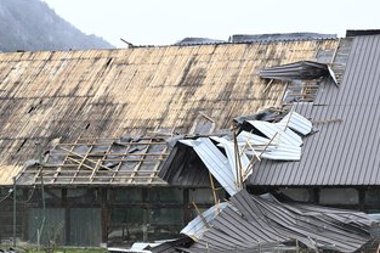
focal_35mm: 112
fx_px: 1181
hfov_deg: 18.3
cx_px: 182
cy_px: 168
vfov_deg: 12.2
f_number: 4
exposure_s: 1/400
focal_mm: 70
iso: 320
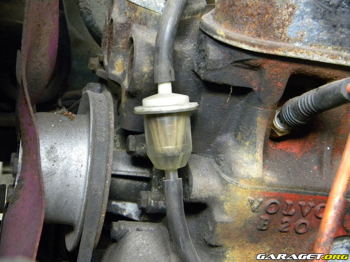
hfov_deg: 34.3
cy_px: 131
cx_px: 175
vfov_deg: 26.1
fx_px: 566
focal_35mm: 56
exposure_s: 1/9
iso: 482
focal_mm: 10.1
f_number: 4.1
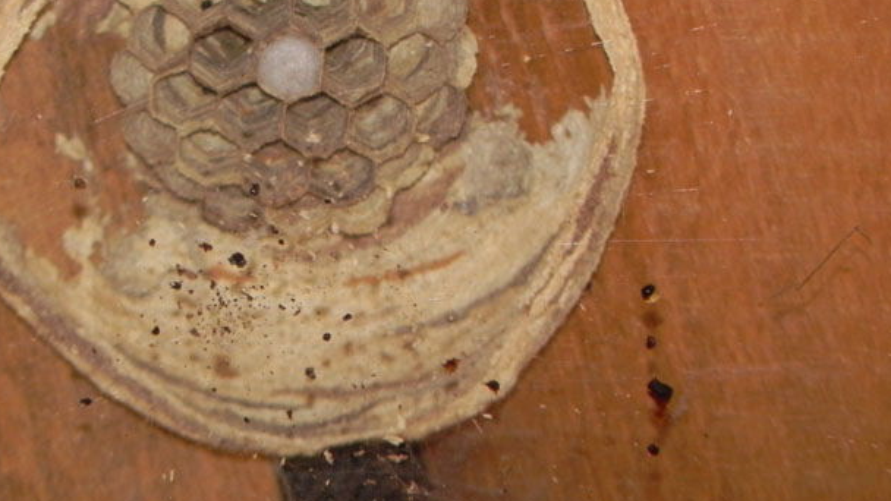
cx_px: 312
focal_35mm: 972
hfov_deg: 2.2
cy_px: 69
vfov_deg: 1.3
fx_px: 22964
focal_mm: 120
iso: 200
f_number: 5
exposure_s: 1/60
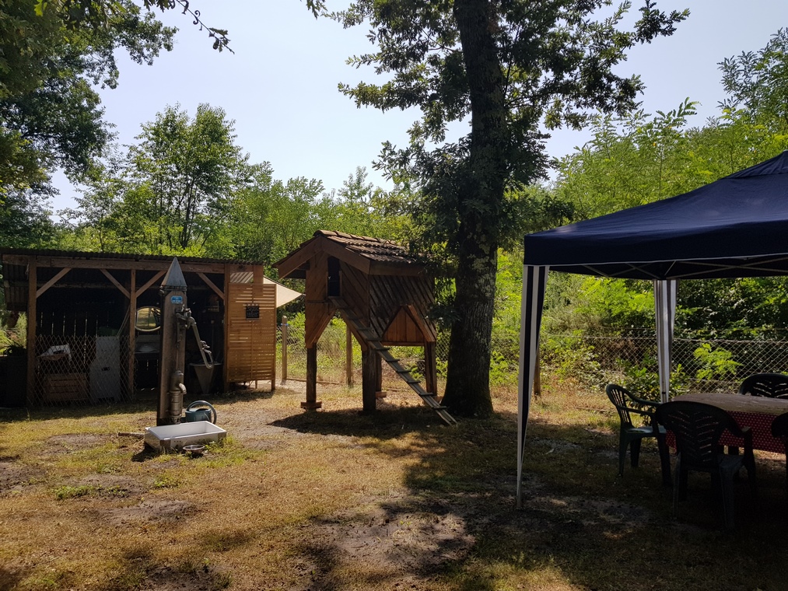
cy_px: 296
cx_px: 394
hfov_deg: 67.3
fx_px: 592
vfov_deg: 53.1
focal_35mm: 26
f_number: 1.7
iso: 40
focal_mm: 4.2
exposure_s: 1/2144
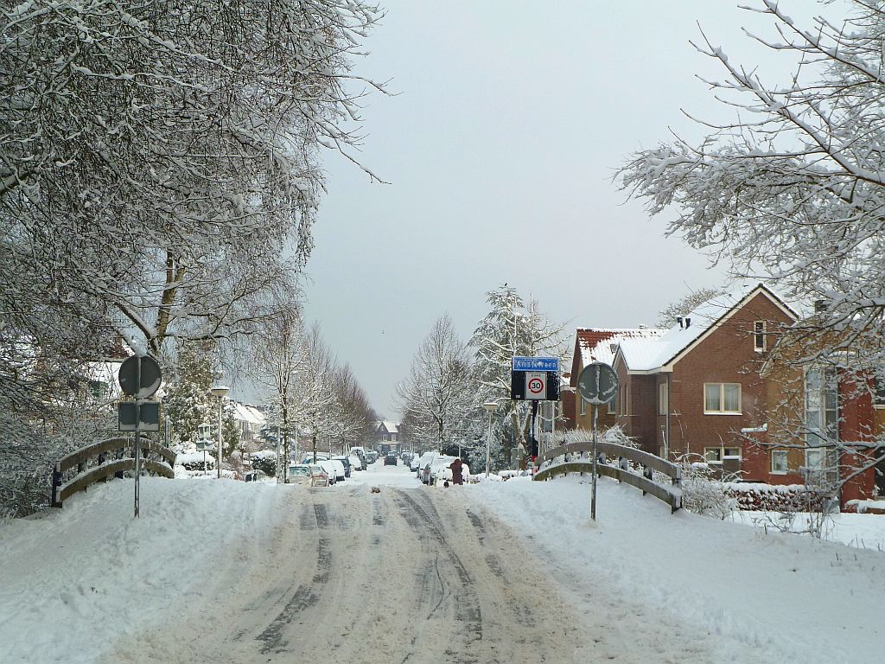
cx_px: 442
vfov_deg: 26.6
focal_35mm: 55
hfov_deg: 34.9
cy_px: 332
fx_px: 1406
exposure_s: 1/320
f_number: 3.9
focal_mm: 9.1
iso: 80
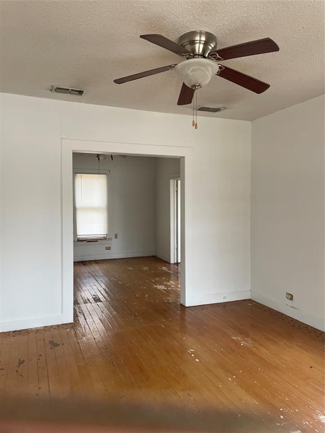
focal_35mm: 26
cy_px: 216
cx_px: 162
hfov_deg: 53.1
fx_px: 325
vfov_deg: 67.3
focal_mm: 4.2
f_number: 1.6
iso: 125
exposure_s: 1/121
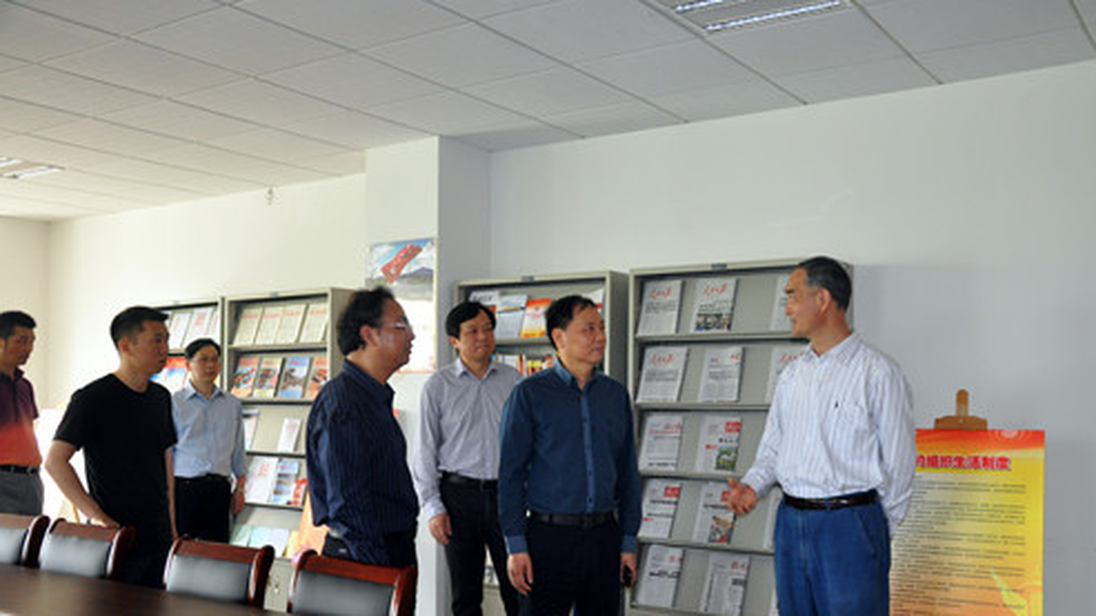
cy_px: 365
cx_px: 554
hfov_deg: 56.6
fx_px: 1017
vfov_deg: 33.6
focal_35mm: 35
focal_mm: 22
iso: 800
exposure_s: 1/60
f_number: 4
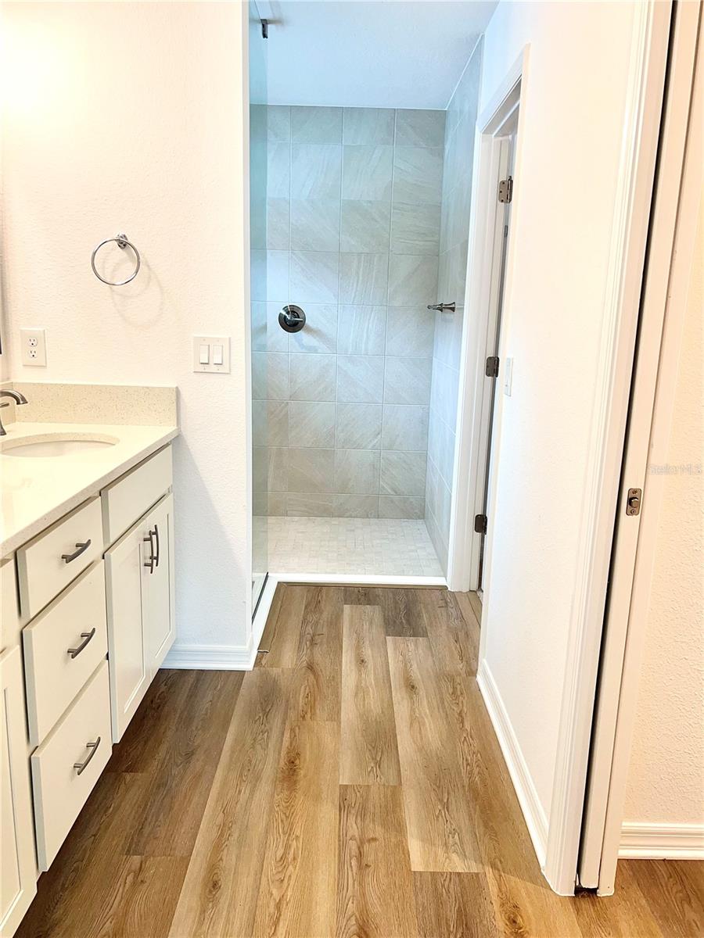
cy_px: 469
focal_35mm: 26
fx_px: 705
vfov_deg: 67.3
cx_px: 352
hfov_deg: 53.1
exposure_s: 1/120
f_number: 1.5
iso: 50
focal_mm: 5.7
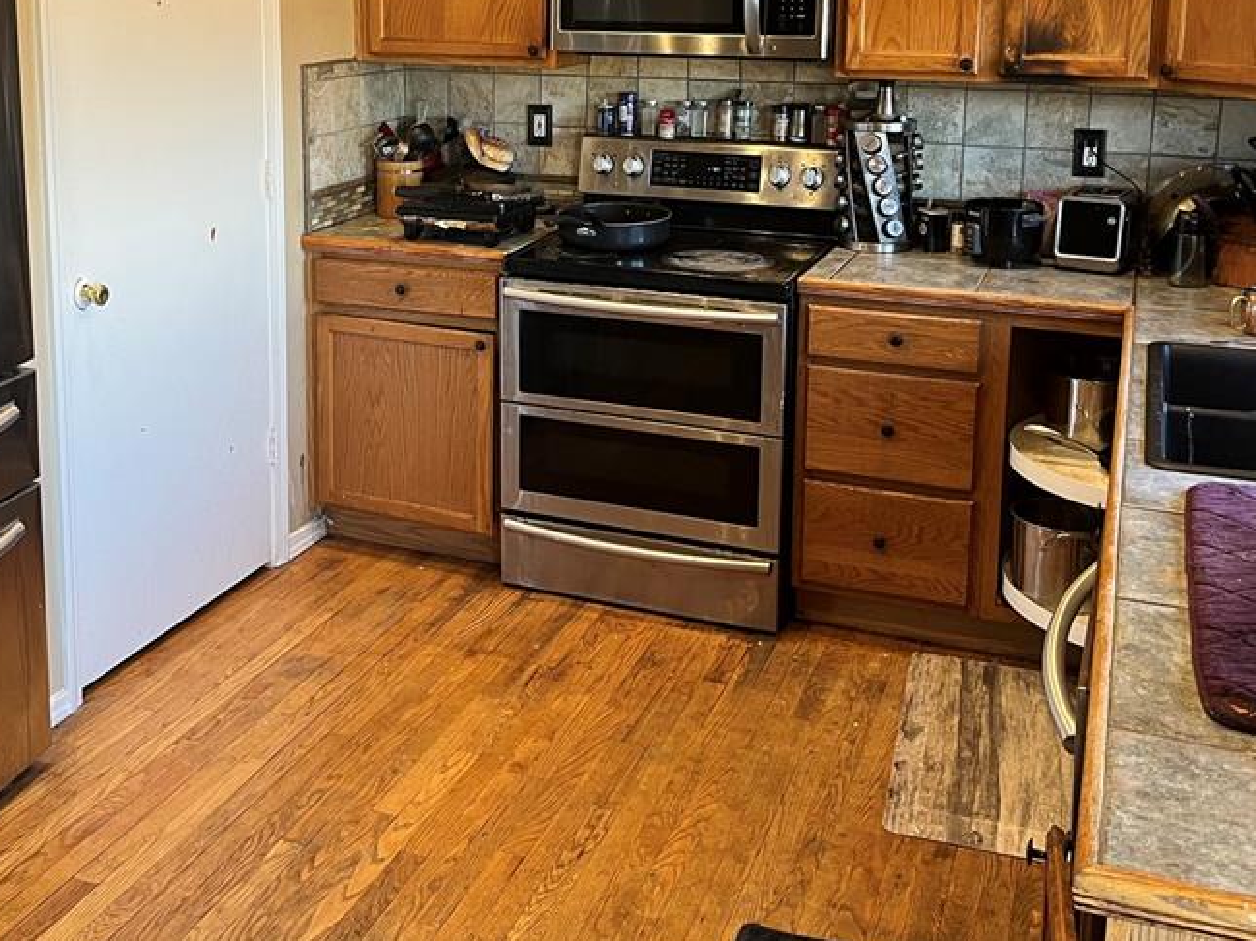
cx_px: 528
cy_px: 220
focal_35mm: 41
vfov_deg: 34.3
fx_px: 1487
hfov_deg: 45.6
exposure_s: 1/60
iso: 125
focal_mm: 5.1
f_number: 1.6
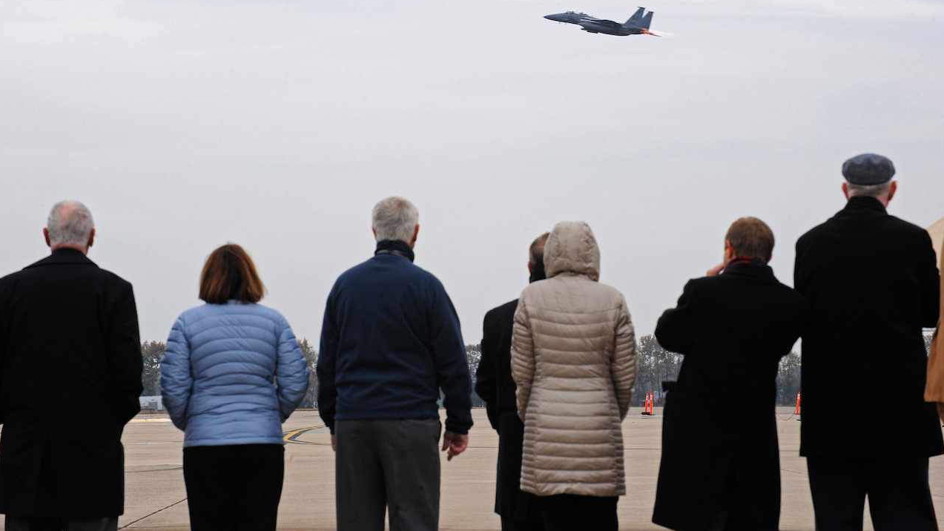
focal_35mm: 179
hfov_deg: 12.0
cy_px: 228
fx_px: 4480
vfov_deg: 6.8
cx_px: 472
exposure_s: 1/400
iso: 1000
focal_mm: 170
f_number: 13
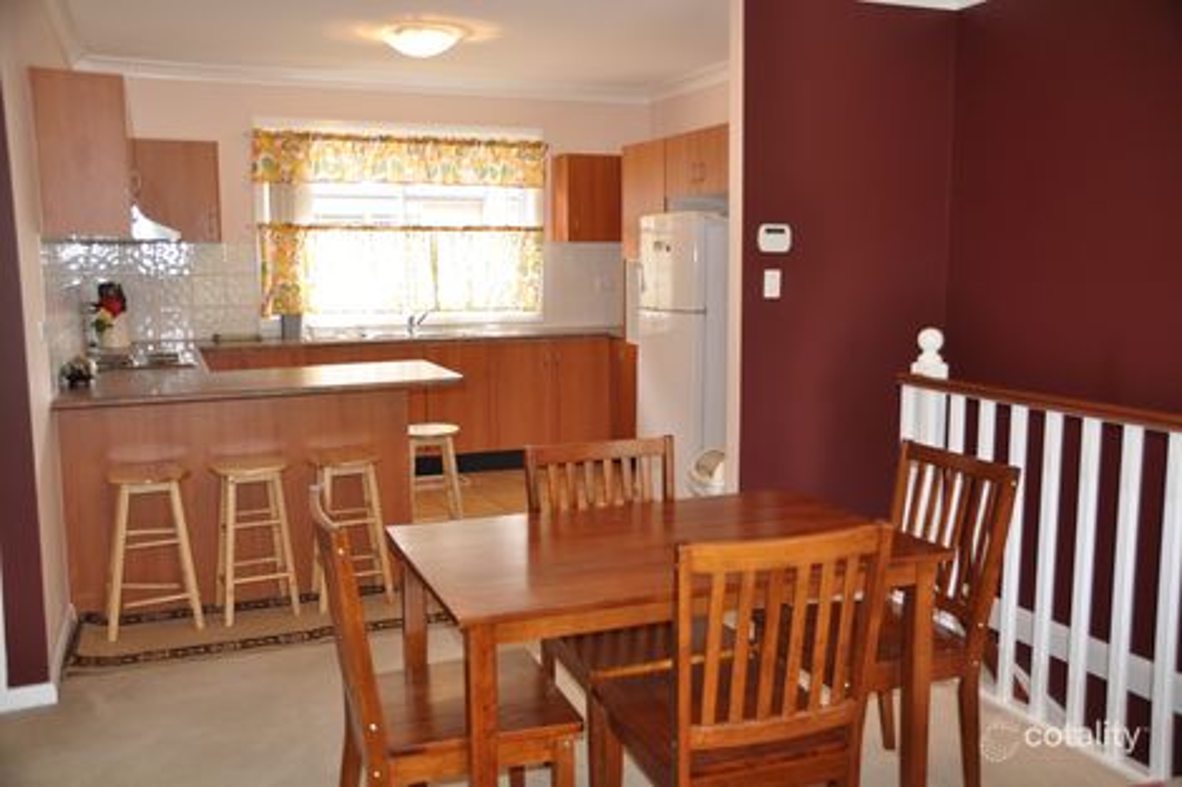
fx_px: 1083
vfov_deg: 39.9
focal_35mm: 33
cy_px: 394
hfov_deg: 57.2
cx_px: 591
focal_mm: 22
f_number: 3.8
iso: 280
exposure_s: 1/30
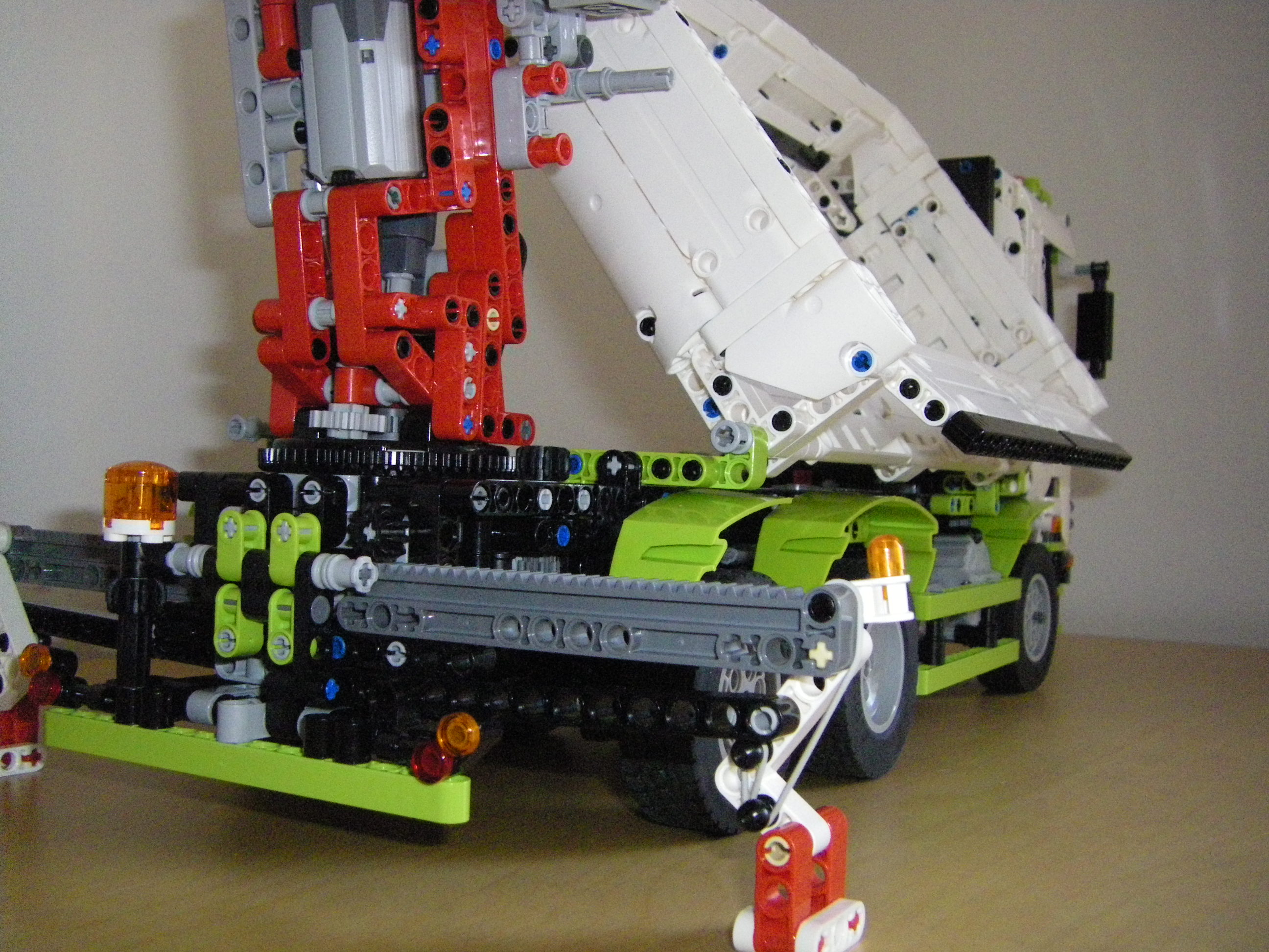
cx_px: 634
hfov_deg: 49.0
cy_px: 476
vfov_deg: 37.7
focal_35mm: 38
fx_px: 1393
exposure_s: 1/50
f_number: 7
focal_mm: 6.3
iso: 800
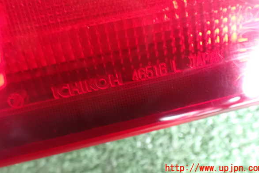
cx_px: 132
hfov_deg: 58.7
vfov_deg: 41.0
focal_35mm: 32
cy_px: 74
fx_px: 230
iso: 1600
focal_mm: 5.4
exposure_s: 1/20
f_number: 2.3
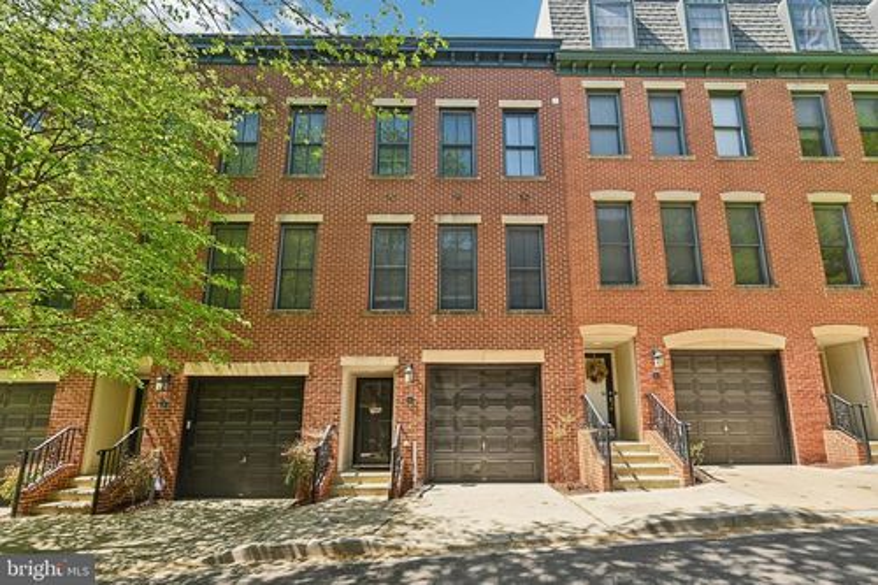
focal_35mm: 14
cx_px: 439
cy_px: 292
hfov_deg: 104.3
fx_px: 341
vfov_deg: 81.2
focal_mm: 14
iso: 100
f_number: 8
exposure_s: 1/40
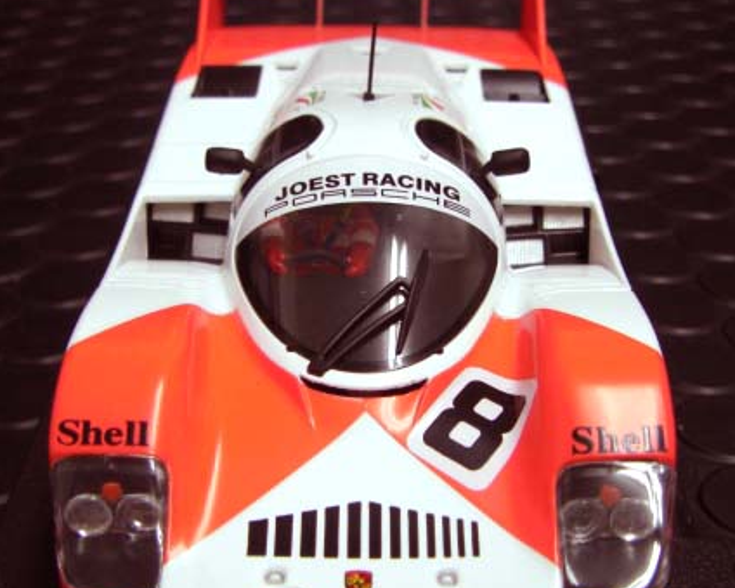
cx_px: 354
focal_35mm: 56
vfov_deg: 27.1
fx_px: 1218
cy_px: 333
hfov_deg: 33.6
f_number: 3.4
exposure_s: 1/40
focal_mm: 6.3
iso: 200
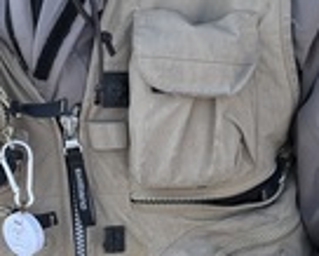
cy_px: 284
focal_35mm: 159
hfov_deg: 12.1
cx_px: 122
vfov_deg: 9.6
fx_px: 1502
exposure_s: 1/805
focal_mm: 5.96
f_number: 1.6
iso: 50
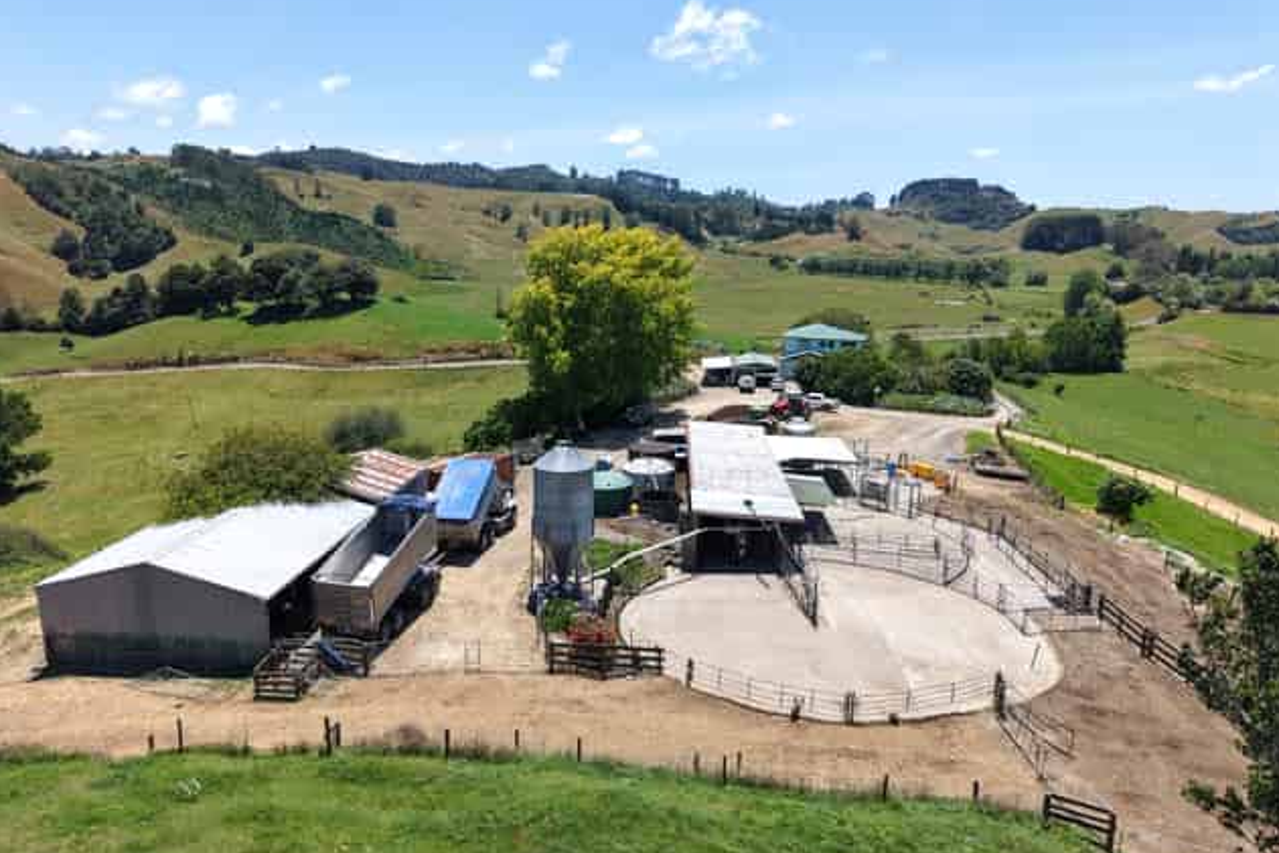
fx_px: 924
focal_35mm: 26
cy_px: 435
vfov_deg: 49.6
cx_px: 628
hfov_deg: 69.4
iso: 150
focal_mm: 8.67
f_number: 1.8
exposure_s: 1/4000
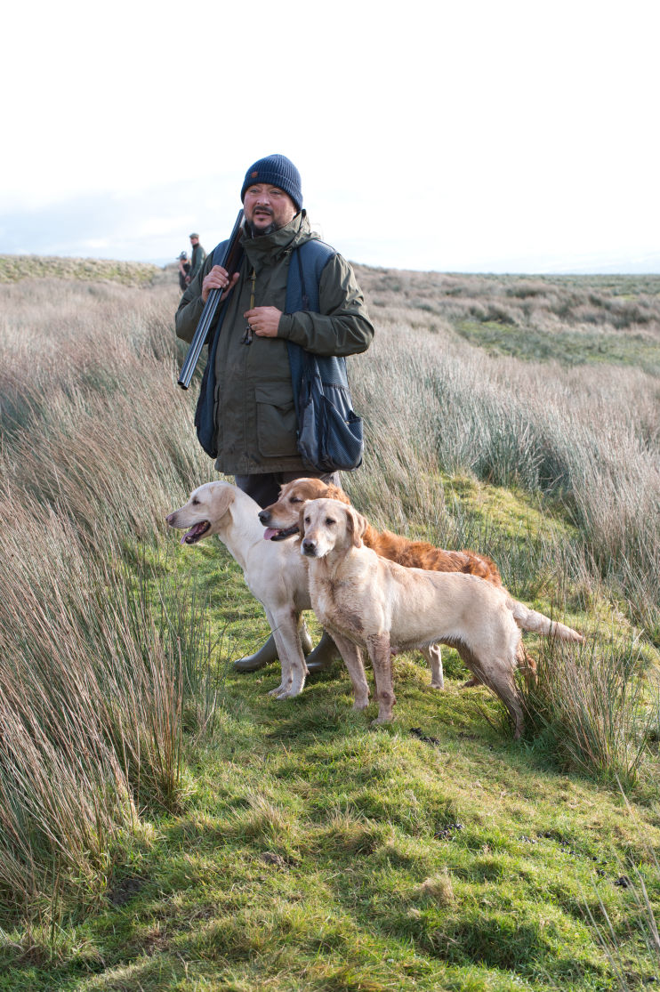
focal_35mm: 75
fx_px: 2065
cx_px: 330
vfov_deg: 27.0
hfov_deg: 18.2
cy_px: 496
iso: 800
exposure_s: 1/250
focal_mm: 75
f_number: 8
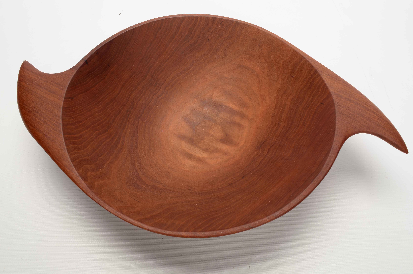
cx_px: 206
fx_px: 412
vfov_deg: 36.7
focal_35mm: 36
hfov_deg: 53.2
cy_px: 137
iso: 100
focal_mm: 24
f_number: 14
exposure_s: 1/160
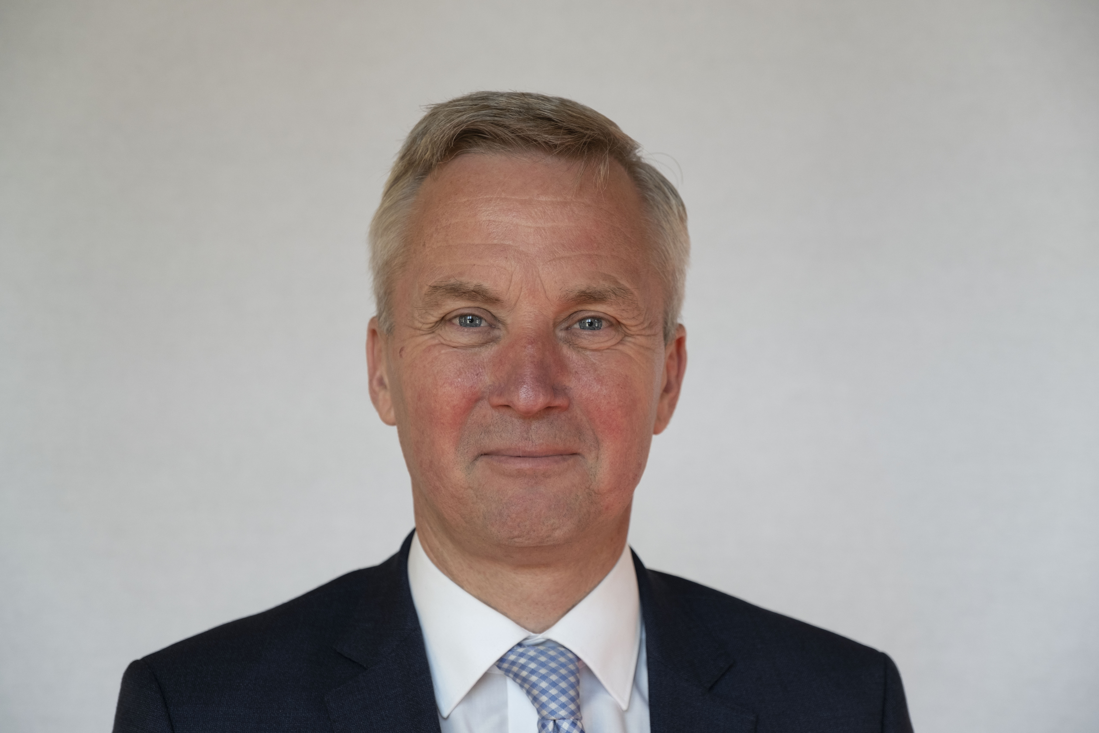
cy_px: 366
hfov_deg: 26.3
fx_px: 2350
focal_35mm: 77
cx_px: 550
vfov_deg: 17.7
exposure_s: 1/125
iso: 320
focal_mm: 51.6
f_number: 2.8
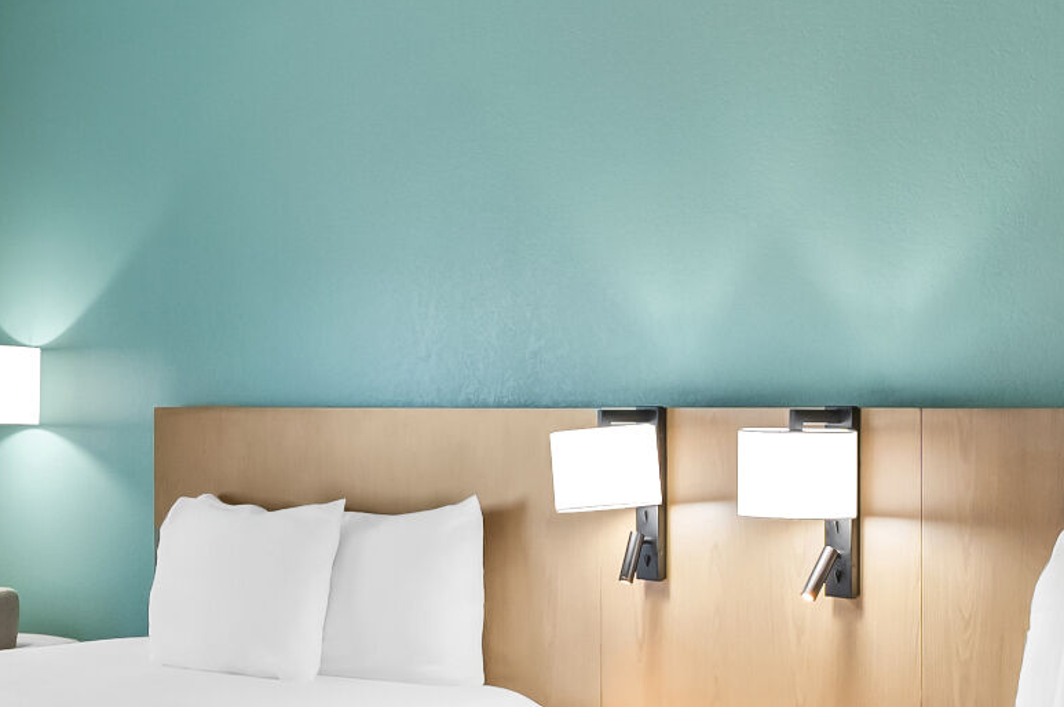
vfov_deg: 20.0
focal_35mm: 68
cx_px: 278
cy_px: 432
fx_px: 2006
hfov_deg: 29.3
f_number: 8
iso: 4000
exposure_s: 1/20
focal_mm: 17.5
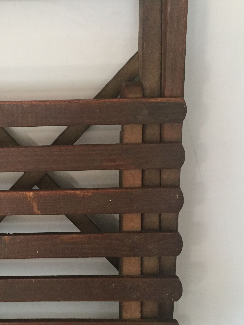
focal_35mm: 51
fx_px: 479
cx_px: 37
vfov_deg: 37.5
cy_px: 150
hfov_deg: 27.8
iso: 250
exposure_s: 1/33
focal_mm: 4.15
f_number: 2.2
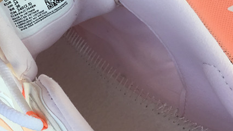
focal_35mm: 71
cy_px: 11
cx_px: 46
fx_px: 439
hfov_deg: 29.1
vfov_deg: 16.8
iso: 25
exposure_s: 1/100
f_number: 2.4
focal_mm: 3.3
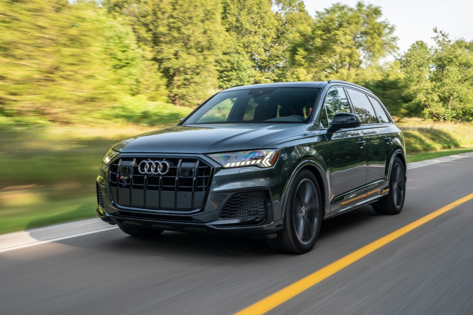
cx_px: 236
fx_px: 512
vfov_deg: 34.2
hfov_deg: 49.6
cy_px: 158
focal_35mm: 39
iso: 100
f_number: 10
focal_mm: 39
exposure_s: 1/20
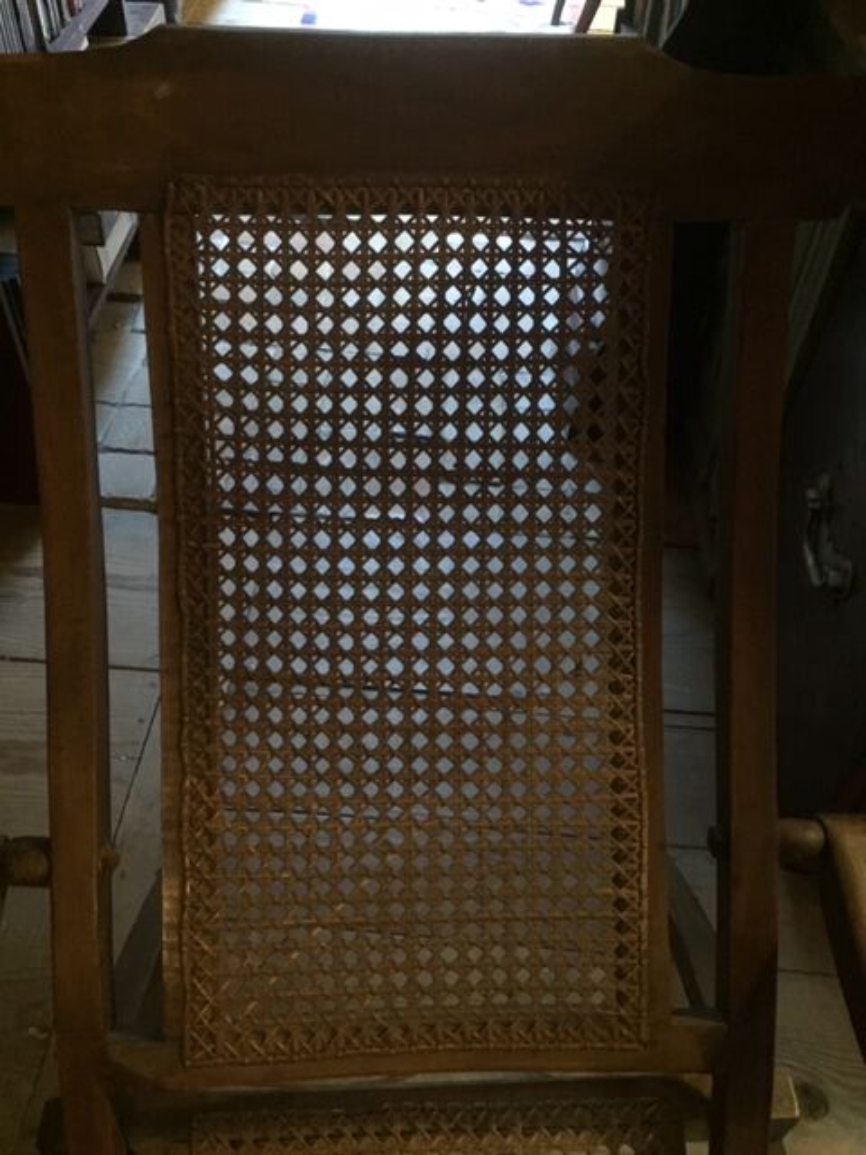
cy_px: 578
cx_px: 433
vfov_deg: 61.7
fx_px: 967
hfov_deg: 48.2
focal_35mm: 29
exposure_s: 1/17
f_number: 2.2
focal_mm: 4.15
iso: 800
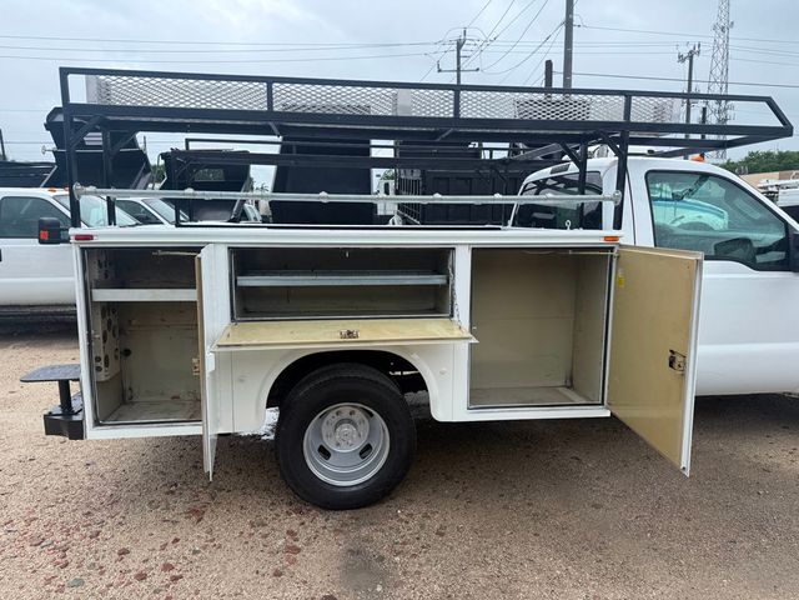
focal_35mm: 24
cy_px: 300
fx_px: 554
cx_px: 400
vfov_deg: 56.8
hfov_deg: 71.6
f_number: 1.78
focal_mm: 6.76
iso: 80
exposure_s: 1/1091
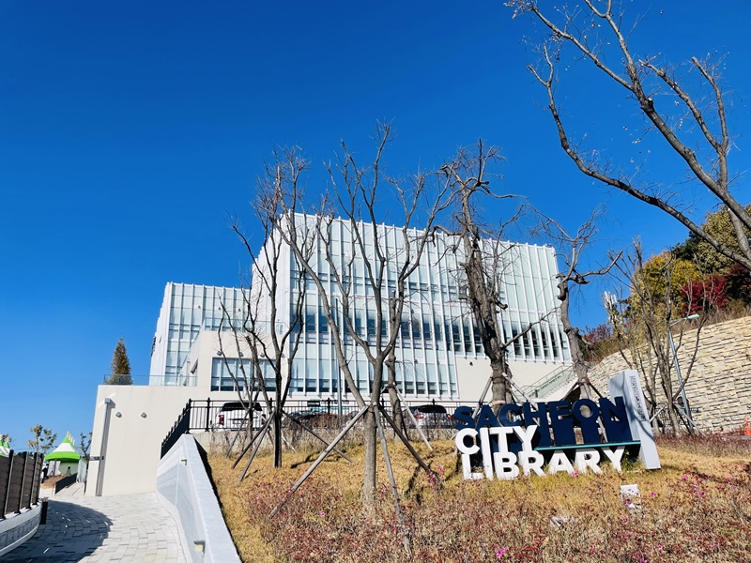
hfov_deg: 67.3
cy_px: 282
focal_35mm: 26
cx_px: 376
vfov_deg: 53.1
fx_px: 564
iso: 32
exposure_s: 1/5556
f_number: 1.6
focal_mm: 4.2
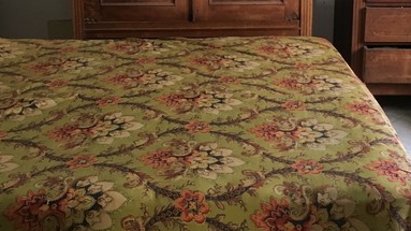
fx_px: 719
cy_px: 13
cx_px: 208
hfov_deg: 31.9
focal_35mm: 66
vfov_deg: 17.9
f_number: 2.2
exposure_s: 1/33
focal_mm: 4.15
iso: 200
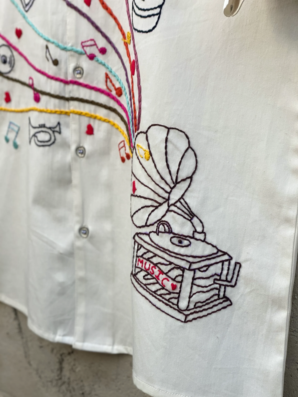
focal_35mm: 52
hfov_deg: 28.0
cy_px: 198
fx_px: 597
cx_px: 149
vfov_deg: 36.8
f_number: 2
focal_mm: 6
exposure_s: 1/122
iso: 50
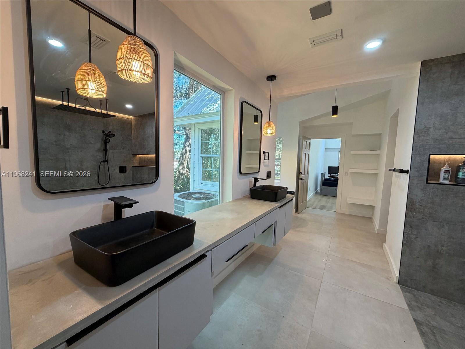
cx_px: 232
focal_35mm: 14
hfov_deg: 102.1
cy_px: 174
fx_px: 188
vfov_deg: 85.7
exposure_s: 1/120
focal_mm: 2.22
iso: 200
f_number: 2.2
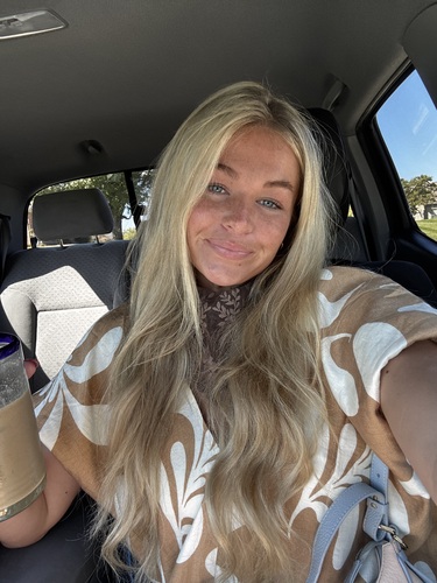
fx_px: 387
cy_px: 292
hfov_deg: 58.9
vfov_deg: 73.9
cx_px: 218
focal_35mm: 23
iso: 50
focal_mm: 2.69
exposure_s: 1/121
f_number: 1.9
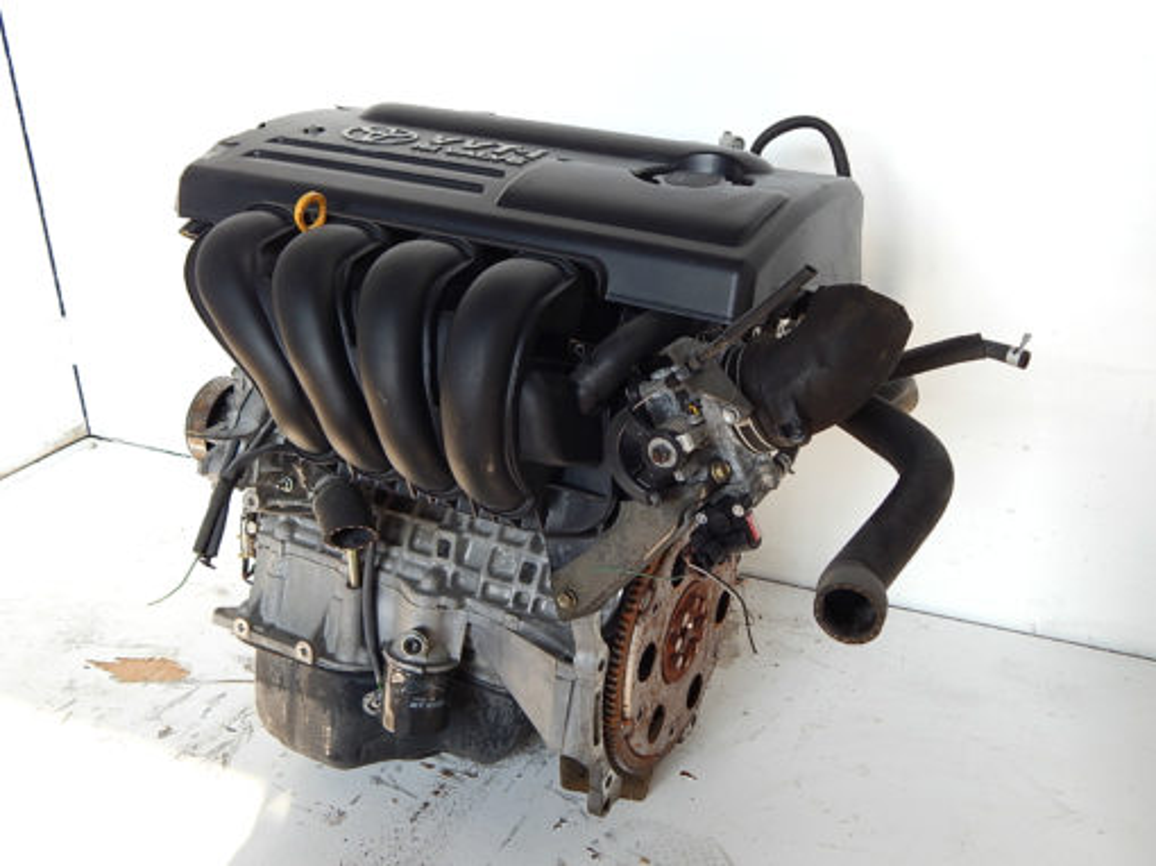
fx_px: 1268
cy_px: 433
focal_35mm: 38
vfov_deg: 37.7
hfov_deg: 49.0
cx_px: 578
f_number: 3.4
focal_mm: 6.8
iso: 125
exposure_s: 1/125
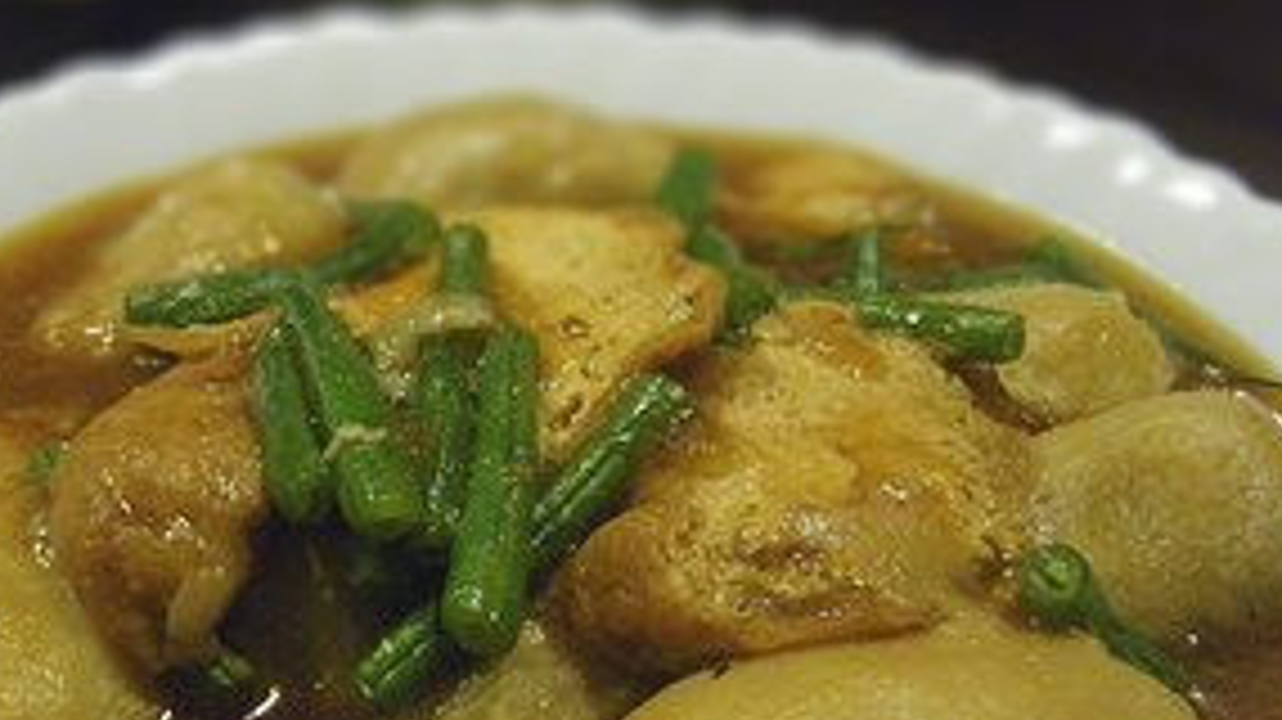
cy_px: 562
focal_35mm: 52
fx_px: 1767
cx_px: 481
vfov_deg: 22.7
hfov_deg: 39.6
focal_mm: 6.1
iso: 800
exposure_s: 1/30
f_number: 3.8
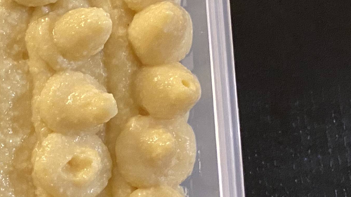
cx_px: -127
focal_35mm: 85
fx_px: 791
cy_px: 79
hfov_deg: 22.0
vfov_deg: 14.2
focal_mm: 4.25
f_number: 1.8
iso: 500
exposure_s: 1/40
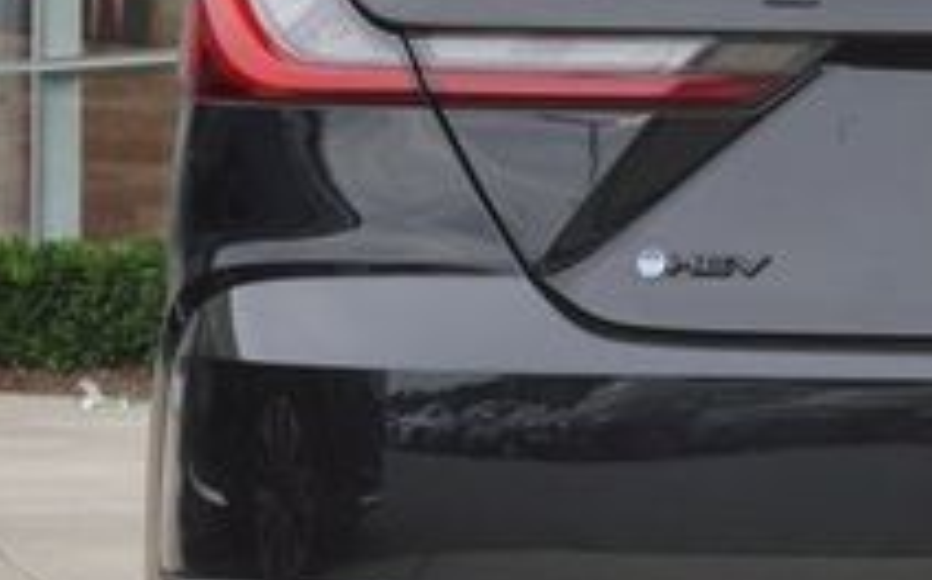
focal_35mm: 148
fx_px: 3755
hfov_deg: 13.7
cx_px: 1178
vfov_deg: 8.8
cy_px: 169
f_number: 13
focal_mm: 32
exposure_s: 1/60
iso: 160
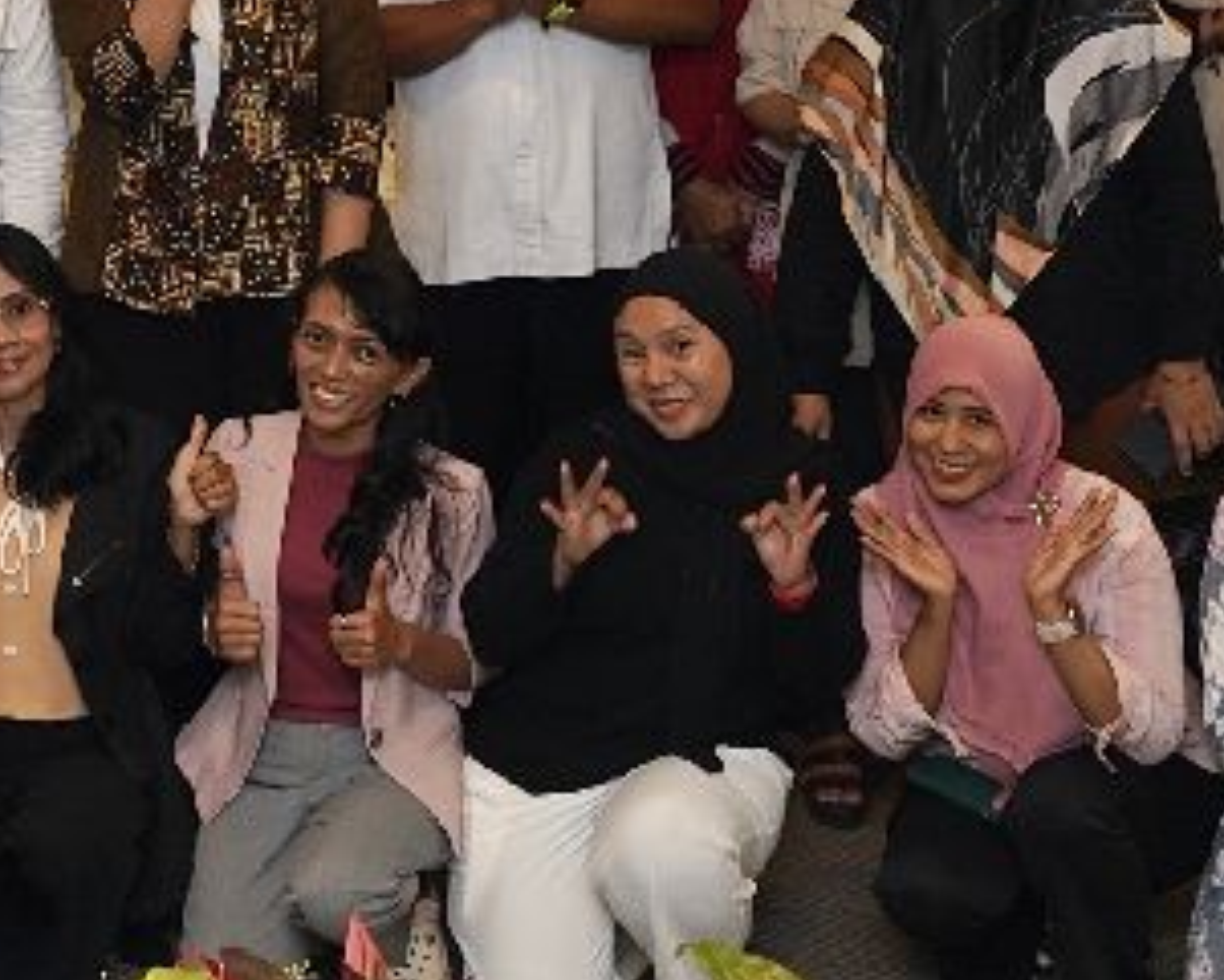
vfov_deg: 13.7
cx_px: 12
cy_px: -189
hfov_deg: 17.2
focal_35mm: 109
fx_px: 3950
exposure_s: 1/125
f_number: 3.2
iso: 800
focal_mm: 35
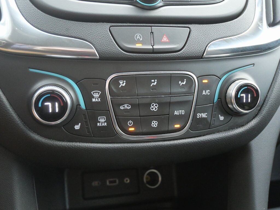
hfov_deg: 54.0
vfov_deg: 41.8
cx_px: 140
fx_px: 275
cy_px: 105
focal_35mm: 34
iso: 3200
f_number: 4.1
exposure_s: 1/60
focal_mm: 17
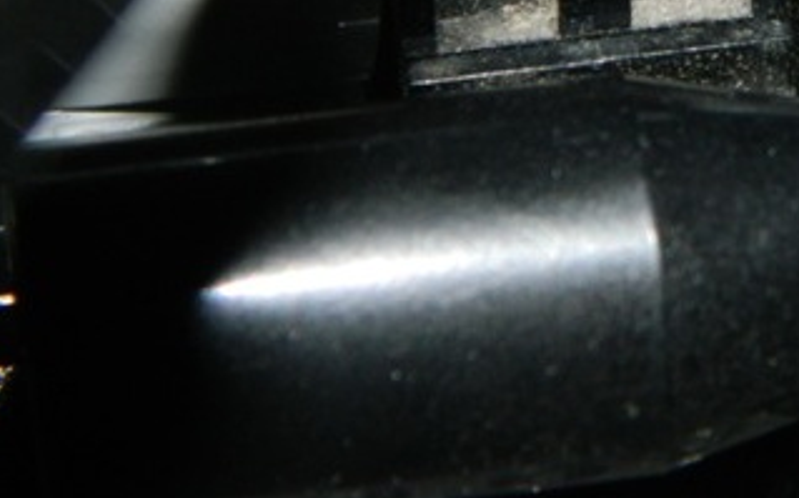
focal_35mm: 219
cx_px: 776
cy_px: -60
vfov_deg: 6.0
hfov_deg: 9.5
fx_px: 4766
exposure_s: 1/60
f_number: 12.6
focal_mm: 18.6
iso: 200
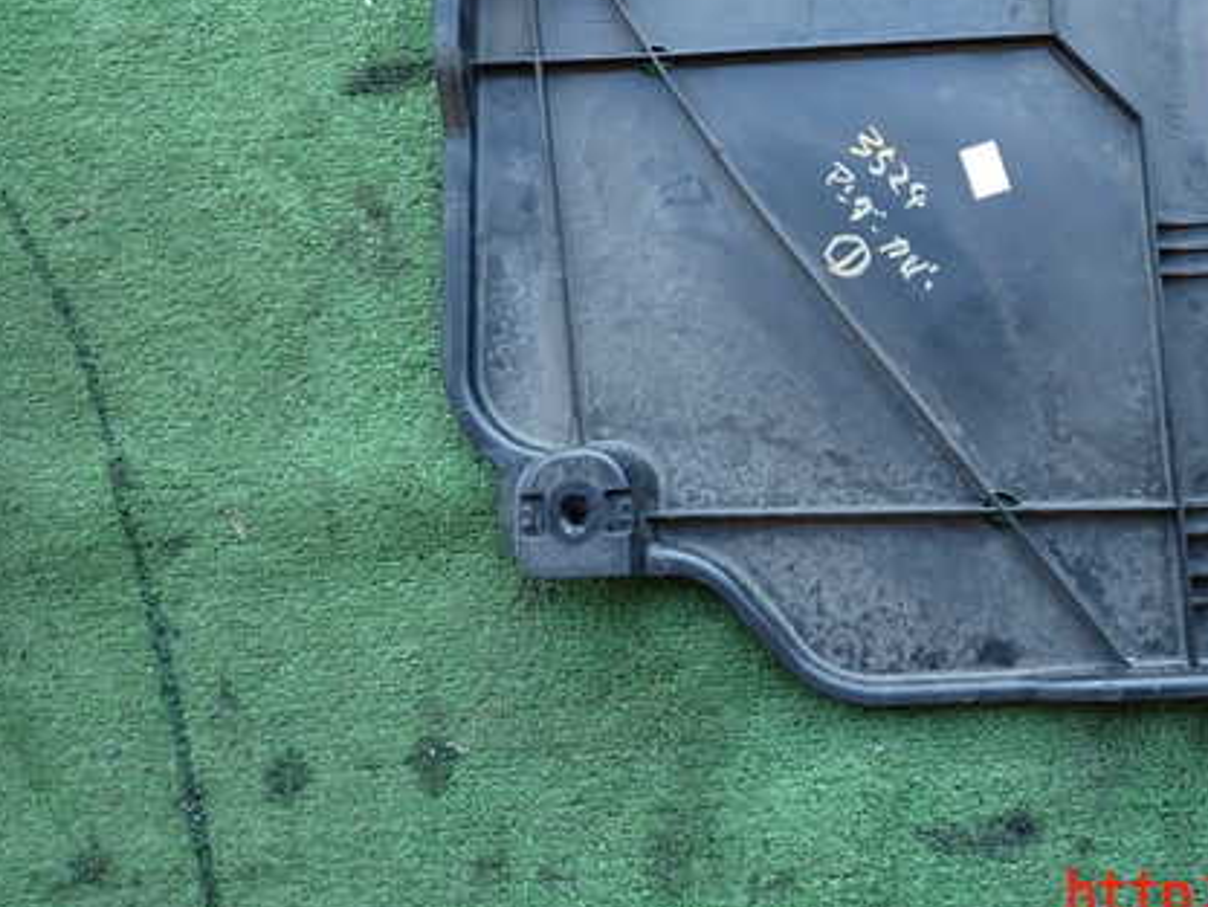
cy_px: 281
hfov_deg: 50.0
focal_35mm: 36
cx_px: 852
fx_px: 1257
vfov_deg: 39.1
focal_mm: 4.5
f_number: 2
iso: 160
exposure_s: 1/125
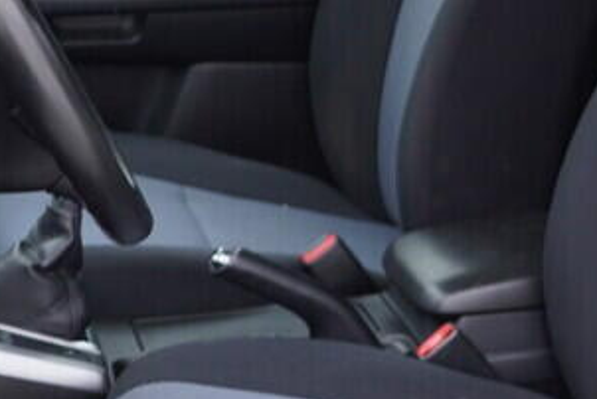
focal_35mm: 122
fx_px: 2025
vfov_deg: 11.3
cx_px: 496
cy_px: 151
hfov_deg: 16.6
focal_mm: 24
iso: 125
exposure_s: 1/40
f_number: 2.8
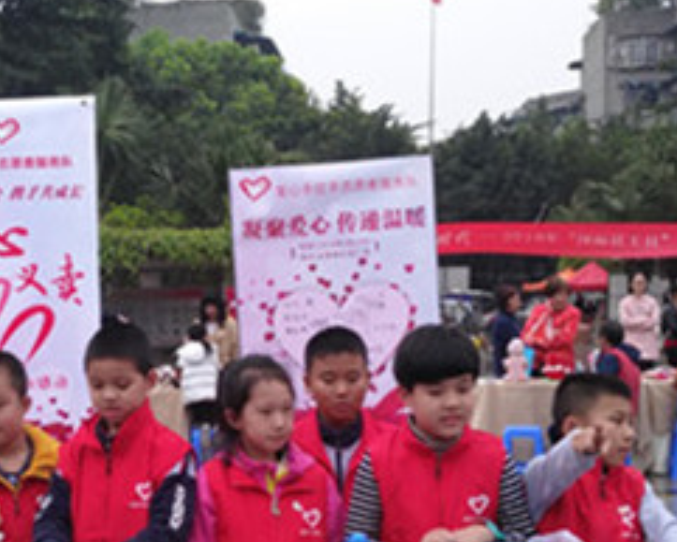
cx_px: 177
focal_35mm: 60
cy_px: 447
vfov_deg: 24.9
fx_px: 1203
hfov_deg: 30.9
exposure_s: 1/400
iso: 100
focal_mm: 3.66
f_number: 2
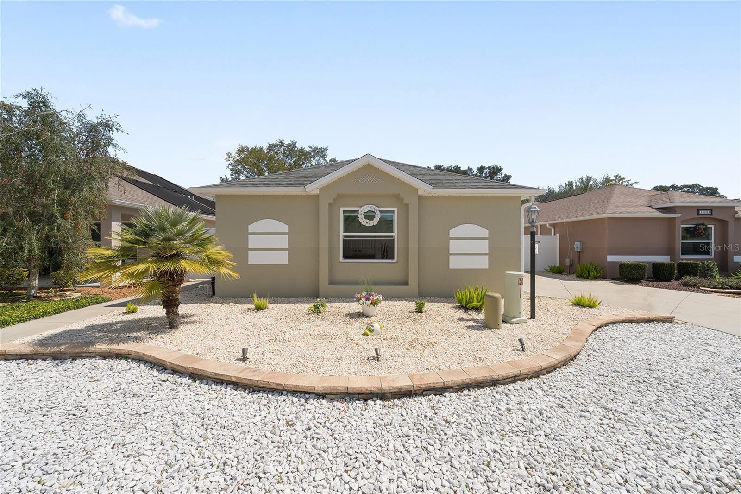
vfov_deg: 81.2
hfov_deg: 104.3
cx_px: 370
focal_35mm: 14
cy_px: 247
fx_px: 288
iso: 250
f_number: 8
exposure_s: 1/1250
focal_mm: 14
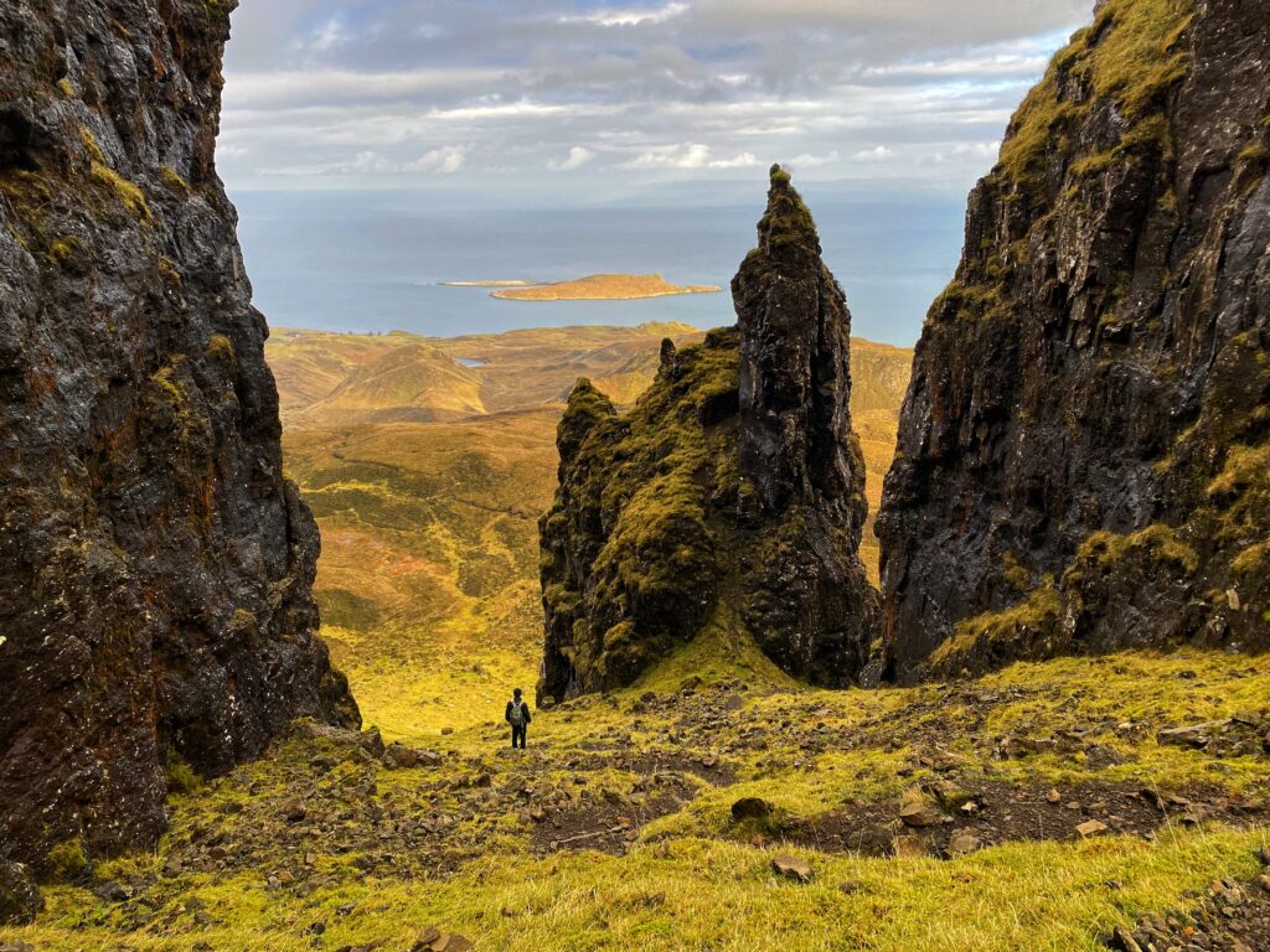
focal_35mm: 26
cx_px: 635
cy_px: 476
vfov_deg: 53.1
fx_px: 954
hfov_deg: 67.3
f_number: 1.8
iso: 32
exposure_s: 1/291
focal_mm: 4.25
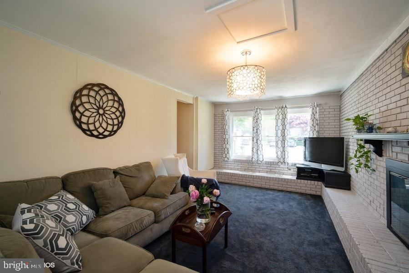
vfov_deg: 77.4
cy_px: 136
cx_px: 204
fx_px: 170
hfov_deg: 100.4
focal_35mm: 15
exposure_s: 1/6
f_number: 8
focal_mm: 15
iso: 100
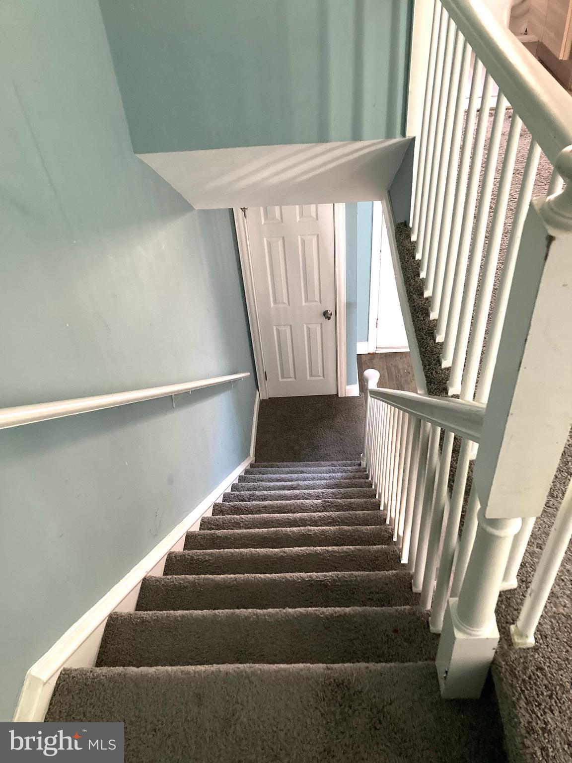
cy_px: 382
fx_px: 617
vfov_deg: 63.4
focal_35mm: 28
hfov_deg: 49.7
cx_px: 286
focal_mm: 3.99
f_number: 1.8
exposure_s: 1/30
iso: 640
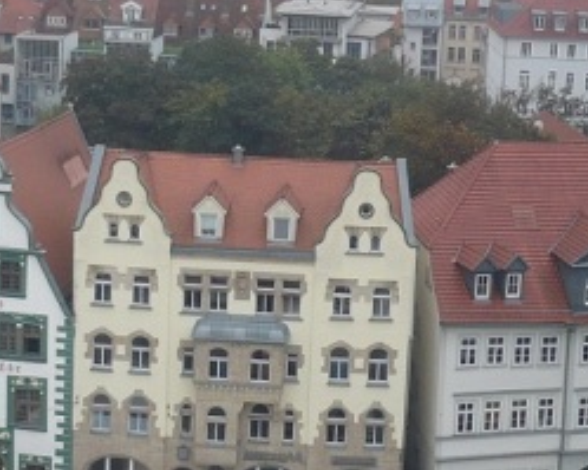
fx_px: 1879
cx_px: 262
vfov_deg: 14.2
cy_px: 176
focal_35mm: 108
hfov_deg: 17.8
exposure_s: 1/160
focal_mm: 6.6
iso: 100
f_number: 3
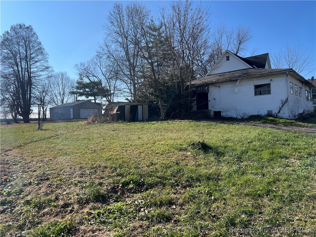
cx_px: 158
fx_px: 237
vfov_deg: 53.1
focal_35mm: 26
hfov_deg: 67.3
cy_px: 118
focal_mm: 5.7
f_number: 1.5
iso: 50
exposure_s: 1/3356
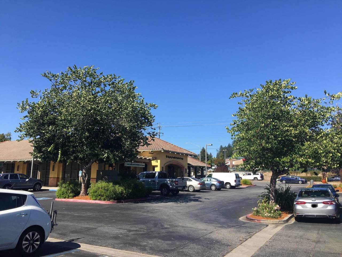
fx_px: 287
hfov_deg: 61.7
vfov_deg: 48.2
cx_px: 171
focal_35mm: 29
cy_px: 128
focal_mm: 4.15
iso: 25
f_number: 2.2
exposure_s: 1/1131
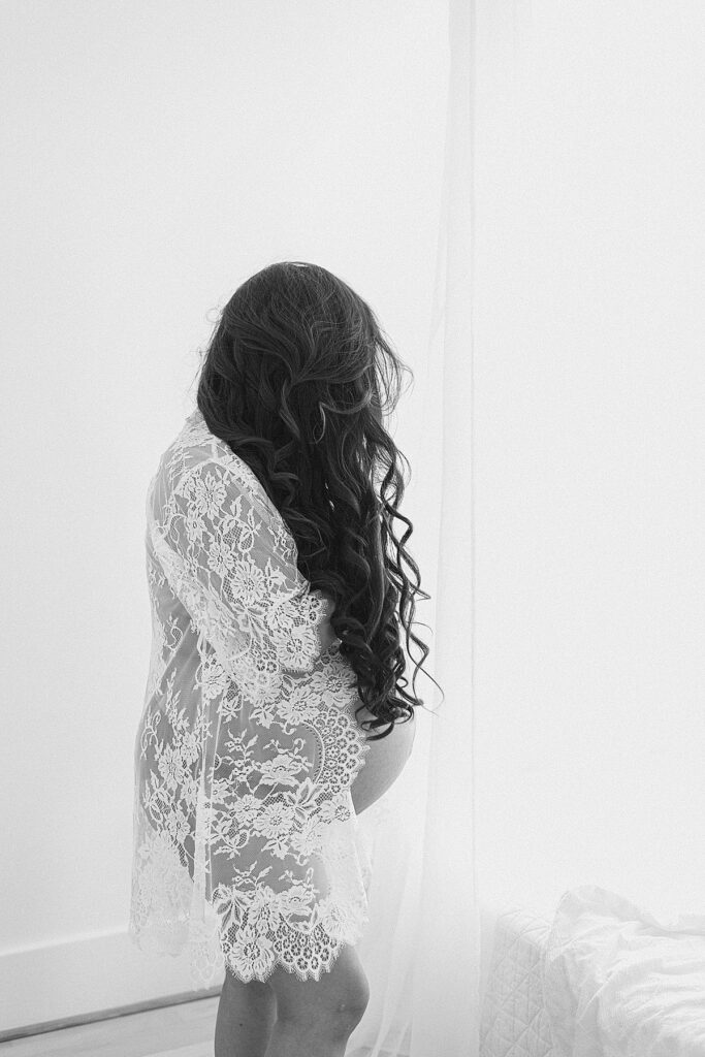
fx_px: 1468
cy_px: 528
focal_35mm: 50
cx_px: 352
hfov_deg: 27.0
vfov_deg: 39.6
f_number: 1.8
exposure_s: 1/160
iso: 800
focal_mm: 50
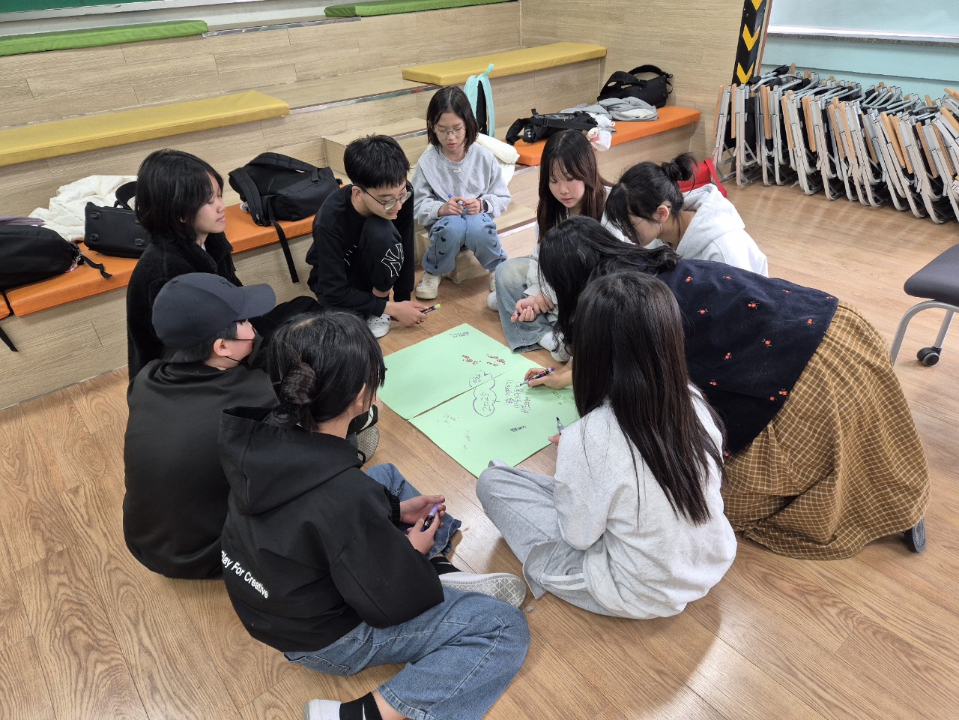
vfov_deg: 58.9
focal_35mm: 23
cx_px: 480
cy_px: 360
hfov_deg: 73.9
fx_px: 637
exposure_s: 1/120
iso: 250
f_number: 1.8
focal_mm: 5.4
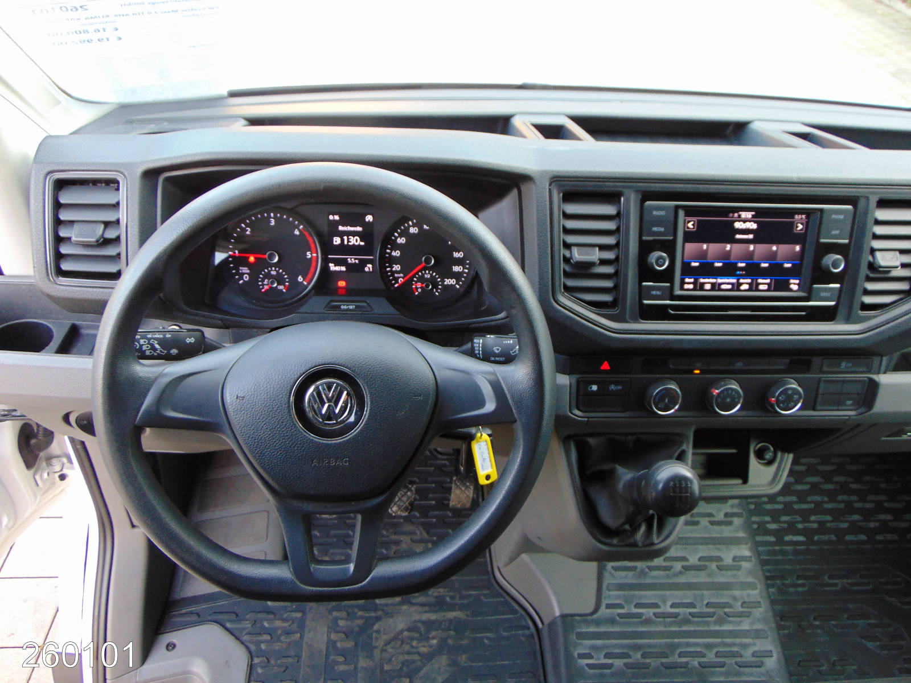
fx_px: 658
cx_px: 456
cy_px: 342
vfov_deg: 54.9
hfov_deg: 69.4
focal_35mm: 25
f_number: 3
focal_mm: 4.5
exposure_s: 1/30
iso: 100
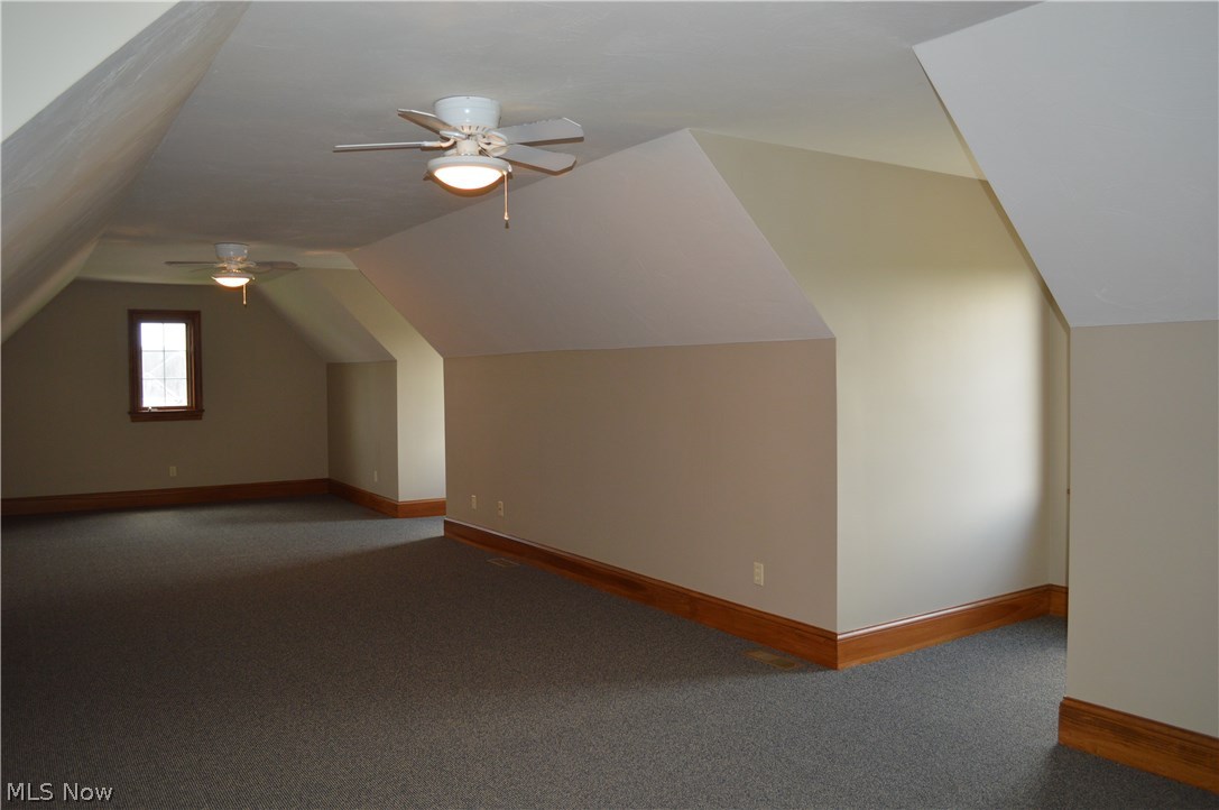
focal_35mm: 27
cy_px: 405
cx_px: 610
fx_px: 913
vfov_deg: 47.8
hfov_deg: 67.4
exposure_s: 1/60
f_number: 3.5
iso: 400
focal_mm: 18
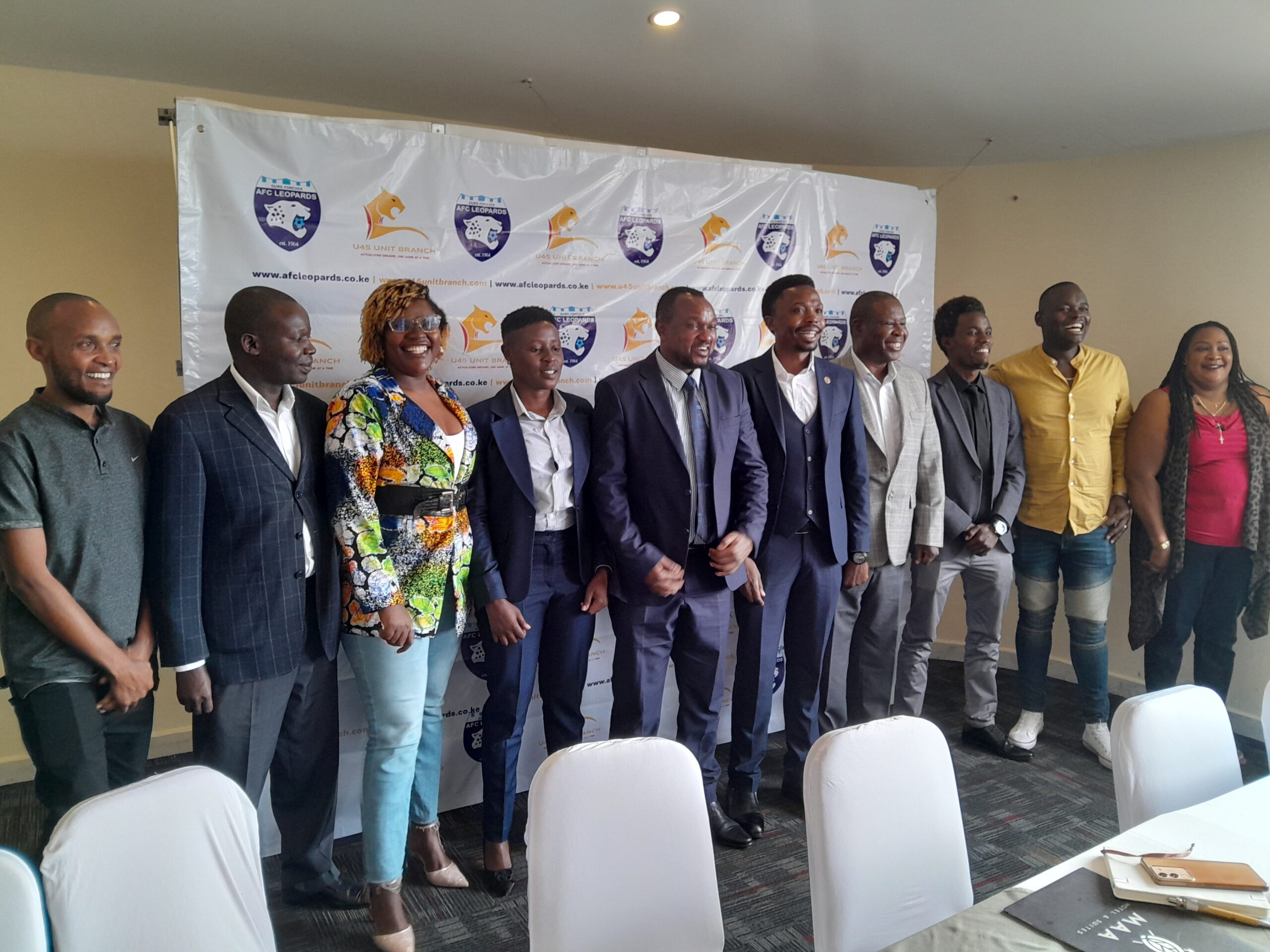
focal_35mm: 26
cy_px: 476
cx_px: 635
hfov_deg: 67.3
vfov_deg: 53.1
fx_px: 954
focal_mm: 3.98
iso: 250
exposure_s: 1/60
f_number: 1.8
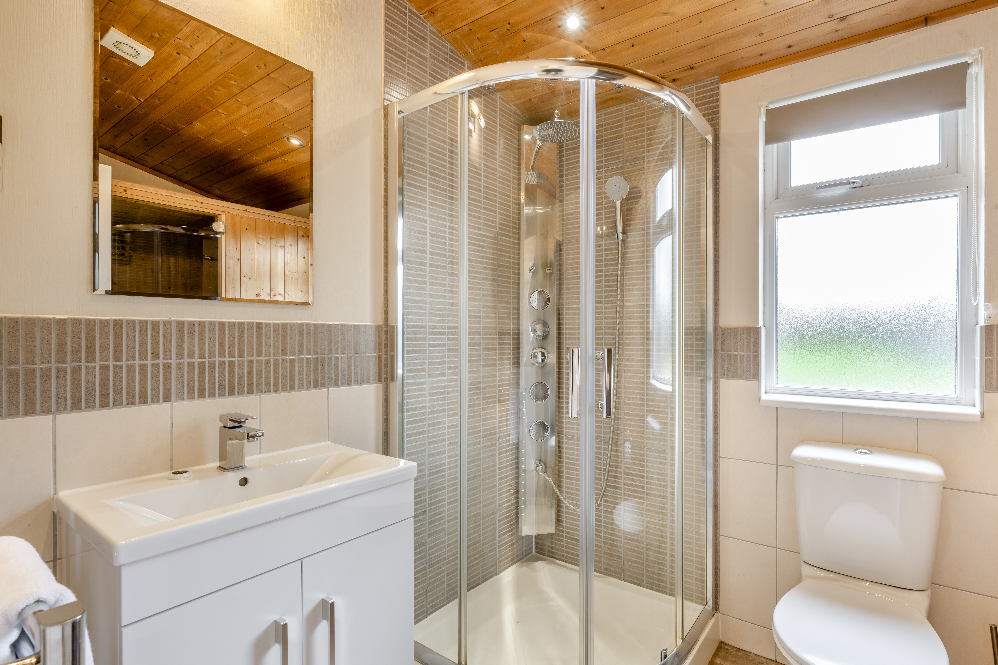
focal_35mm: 16
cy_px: 332
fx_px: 457
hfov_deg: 95.0
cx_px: 499
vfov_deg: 72.1
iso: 100
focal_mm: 16.5
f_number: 11
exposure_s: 1/2
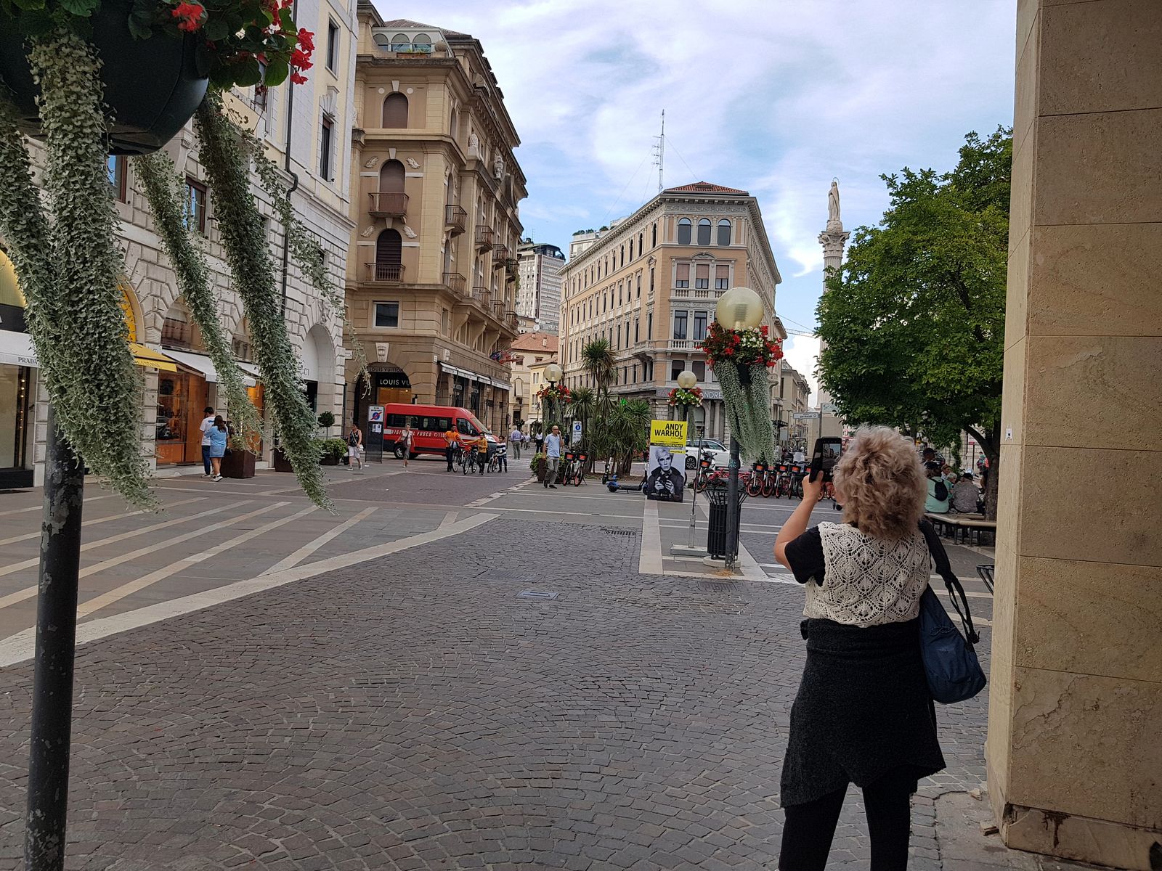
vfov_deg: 53.1
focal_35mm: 26
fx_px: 873
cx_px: 581
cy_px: 436
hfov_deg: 67.3
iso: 50
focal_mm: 4.2
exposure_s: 1/780
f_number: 1.7
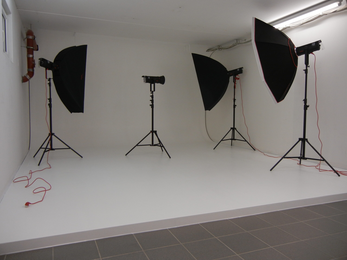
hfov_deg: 60.0
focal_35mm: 30
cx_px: 174
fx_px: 301
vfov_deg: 46.8
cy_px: 130
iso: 160
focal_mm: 5.4
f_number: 3.5
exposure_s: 1/54
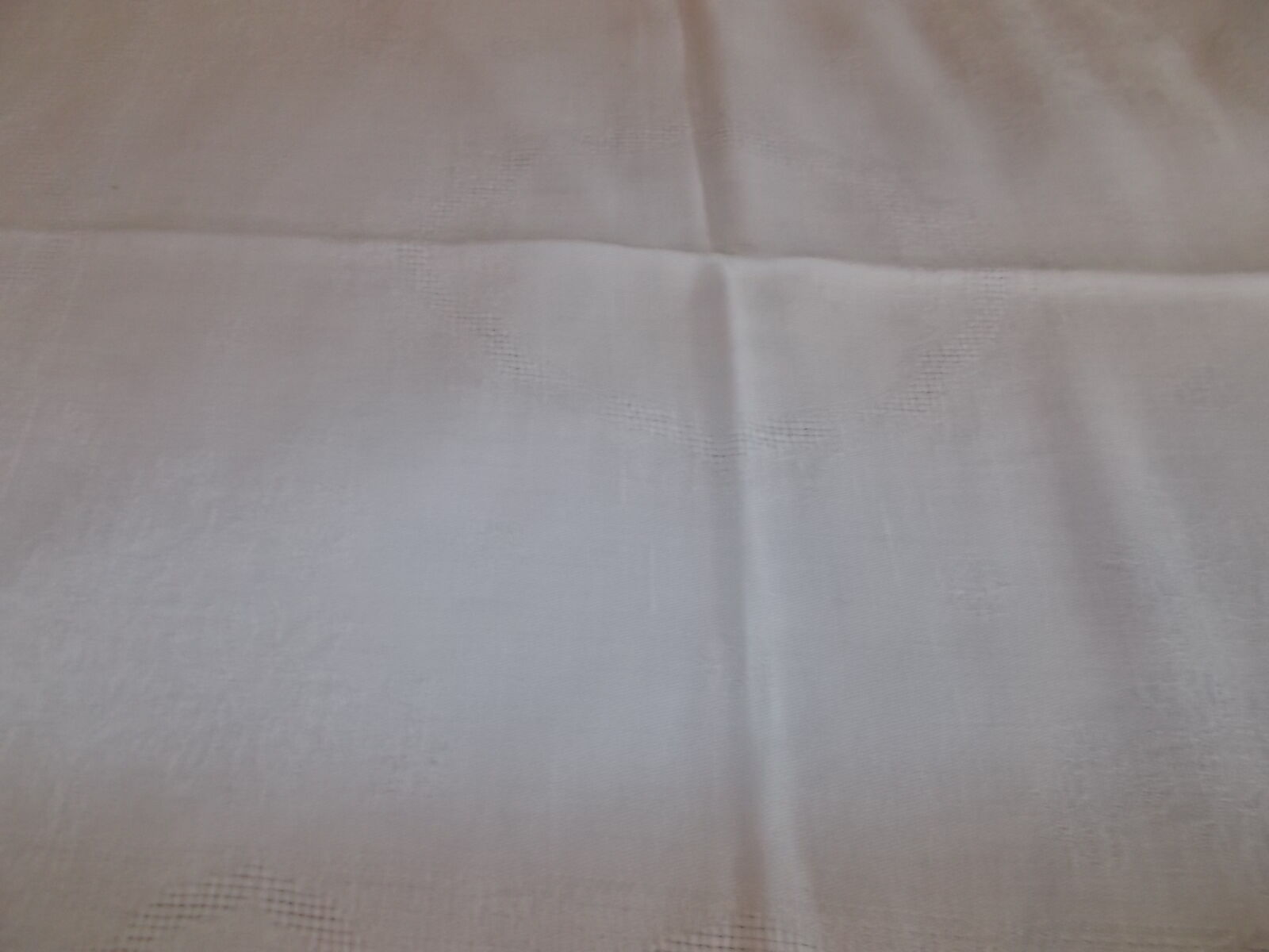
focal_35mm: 26
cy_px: 476
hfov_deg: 67.3
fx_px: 953
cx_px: 634
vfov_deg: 53.1
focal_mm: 4.6
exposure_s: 1/25
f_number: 3.2
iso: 200
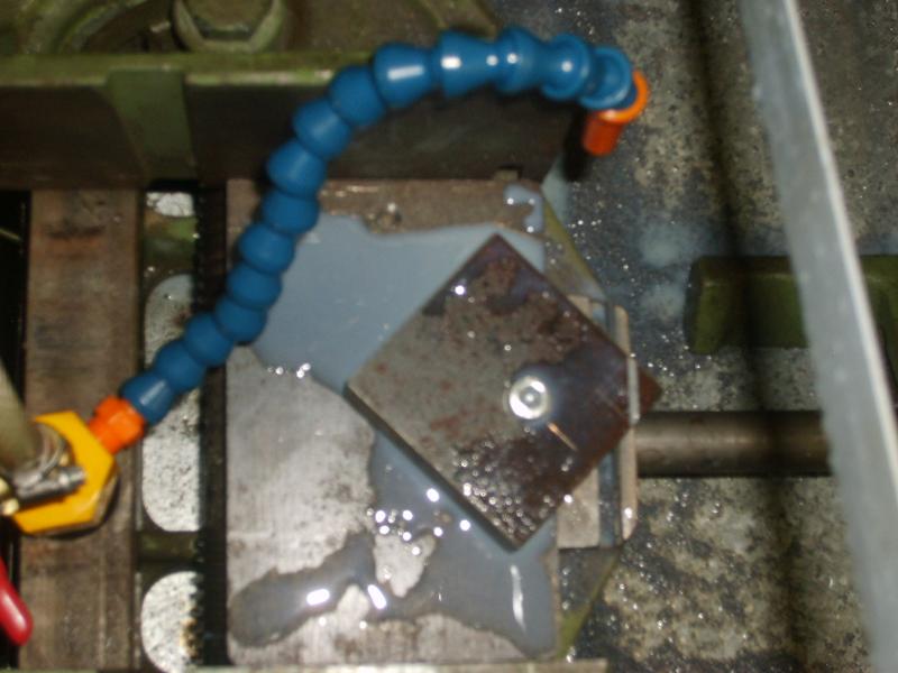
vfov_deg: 24.0
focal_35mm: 61
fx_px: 1582
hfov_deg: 31.7
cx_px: 449
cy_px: 336
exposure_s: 1/60
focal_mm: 10.3
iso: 100
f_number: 3.6
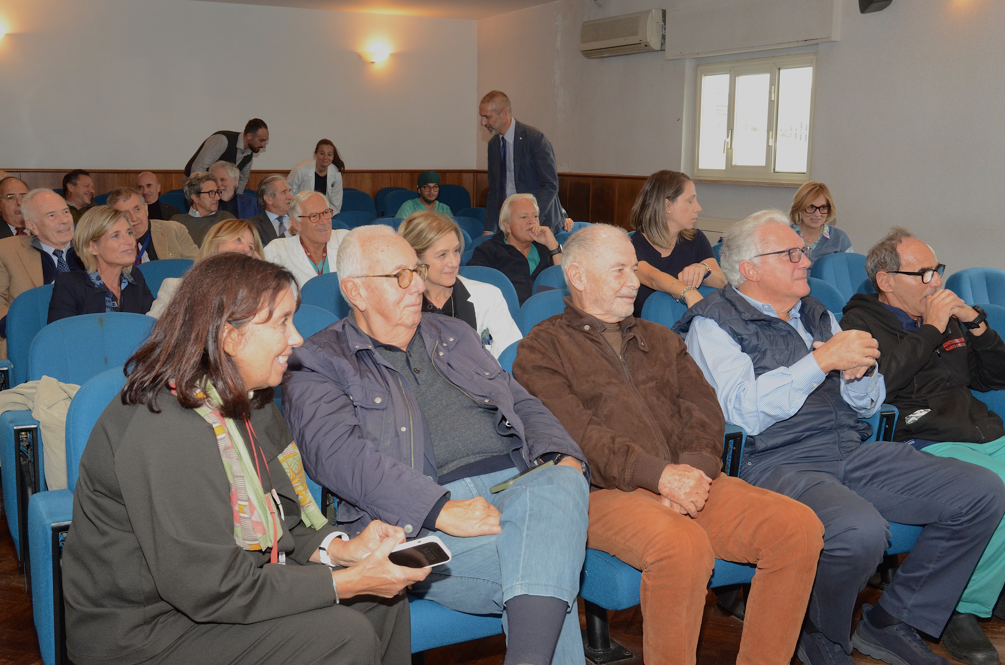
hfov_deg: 48.0
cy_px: 332
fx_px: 1128
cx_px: 502
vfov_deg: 32.9
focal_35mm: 40
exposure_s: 1/60
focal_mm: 27
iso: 1600
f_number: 8
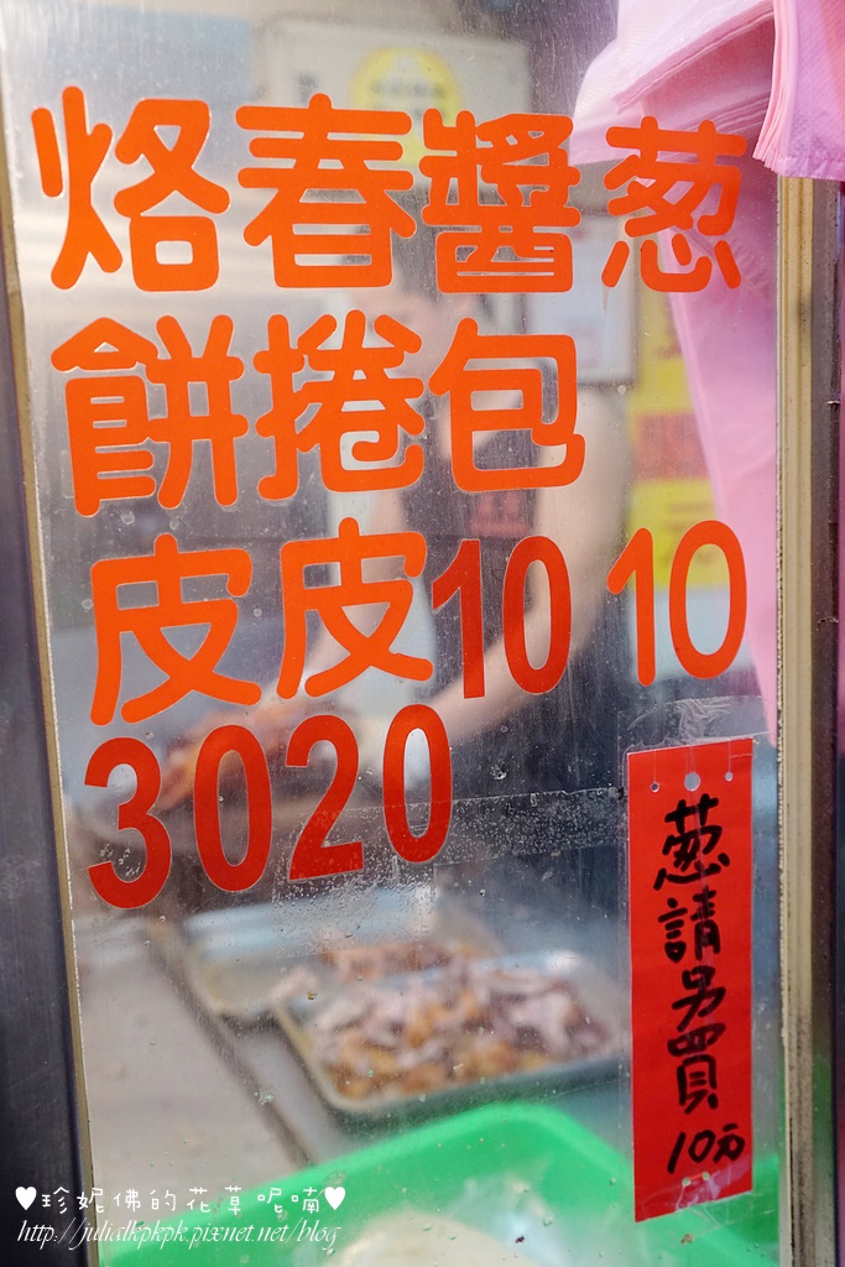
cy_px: 634
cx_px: 422
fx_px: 1320
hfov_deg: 35.5
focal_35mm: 38
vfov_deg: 51.3
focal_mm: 25
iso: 1250
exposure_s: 1/60
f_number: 4
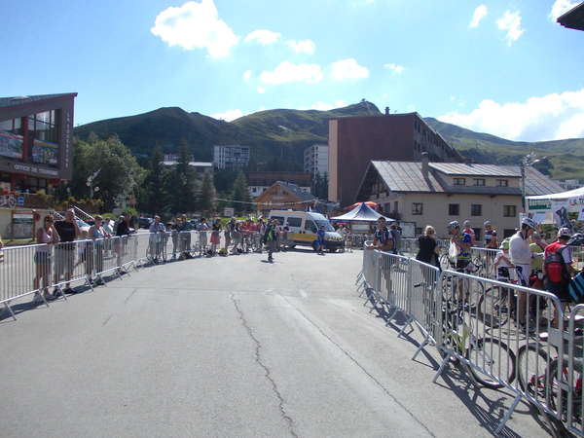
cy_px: 219
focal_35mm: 28
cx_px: 292
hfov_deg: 63.4
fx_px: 472
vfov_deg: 49.7
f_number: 5.4
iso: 80
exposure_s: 1/640
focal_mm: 4
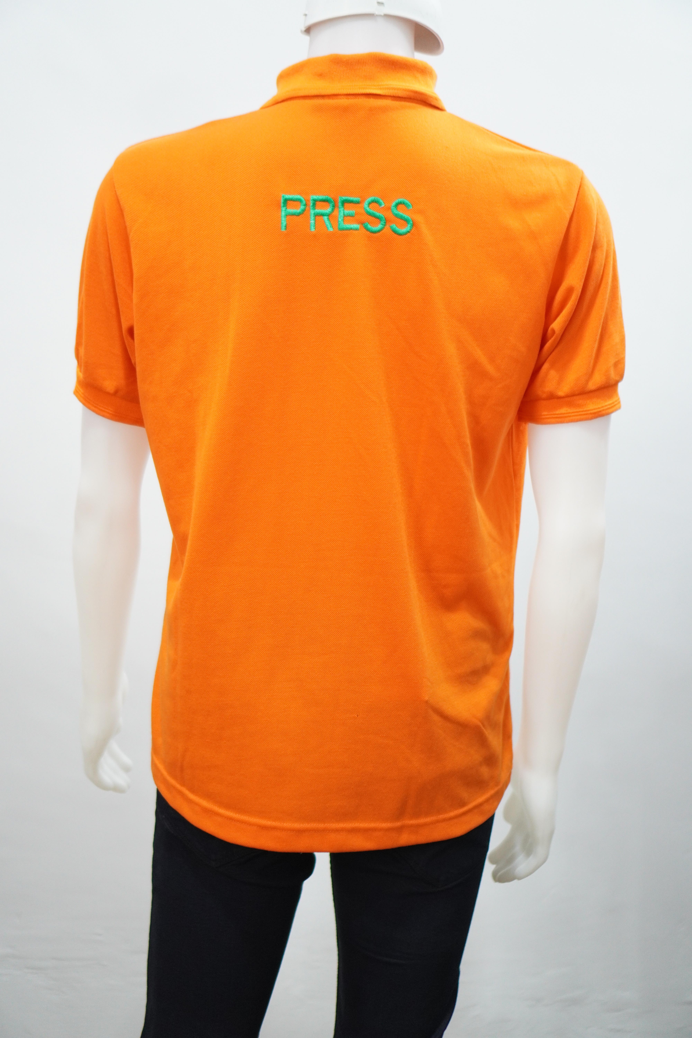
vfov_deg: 37.9
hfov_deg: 25.8
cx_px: 346
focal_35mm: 52
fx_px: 1514
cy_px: 519
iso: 800
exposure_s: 1/125
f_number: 1.8
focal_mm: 35
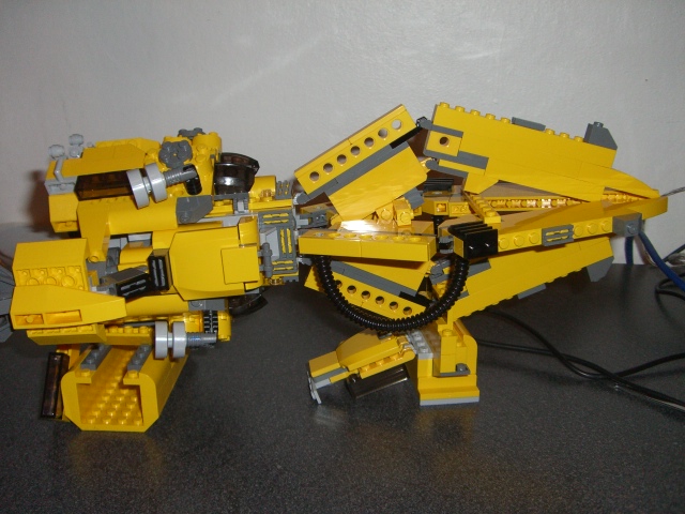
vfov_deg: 37.7
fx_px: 752
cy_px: 257
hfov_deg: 49.0
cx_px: 342
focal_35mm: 38
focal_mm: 6.2
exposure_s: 1/60
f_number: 2.7
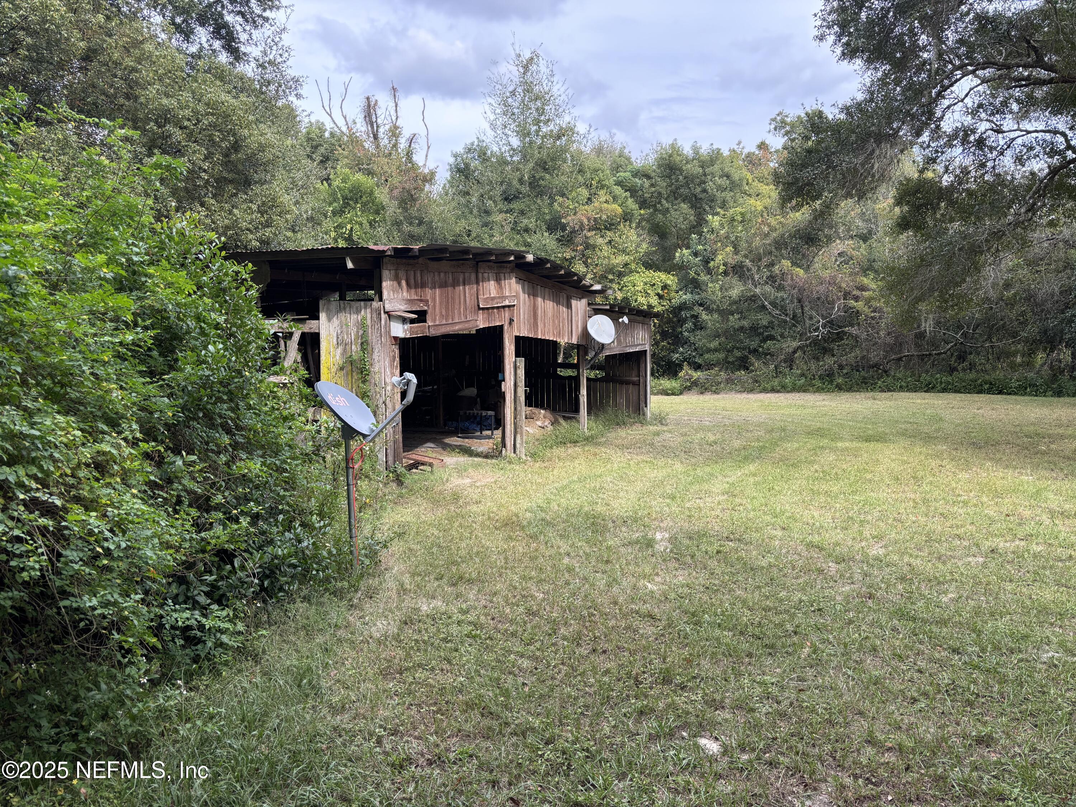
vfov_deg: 53.1
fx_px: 808
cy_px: 404
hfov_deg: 67.3
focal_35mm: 26
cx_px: 538
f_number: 1.6
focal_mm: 5.96
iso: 50
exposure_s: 1/437
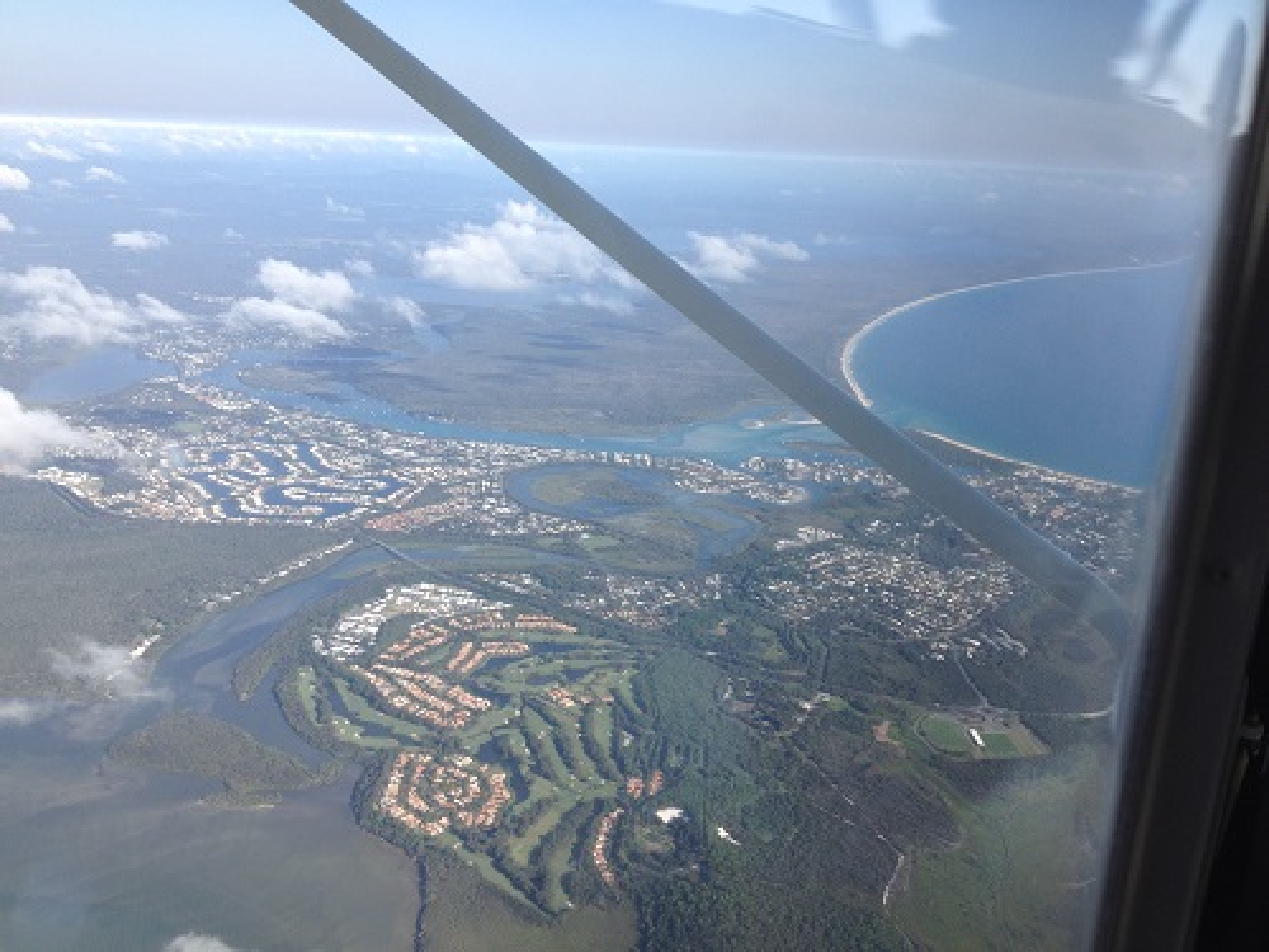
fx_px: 1283
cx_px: 634
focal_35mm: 35
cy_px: 476
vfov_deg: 40.7
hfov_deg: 52.6
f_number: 2.4
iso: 50
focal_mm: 4.28
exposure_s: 1/1314
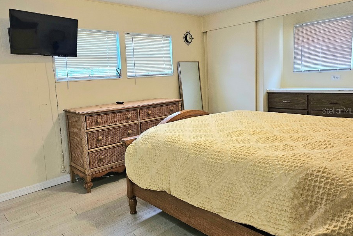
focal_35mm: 27
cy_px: 110
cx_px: 160
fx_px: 265
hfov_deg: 67.2
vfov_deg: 47.9
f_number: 1.7
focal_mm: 6.3
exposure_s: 1/120
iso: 320
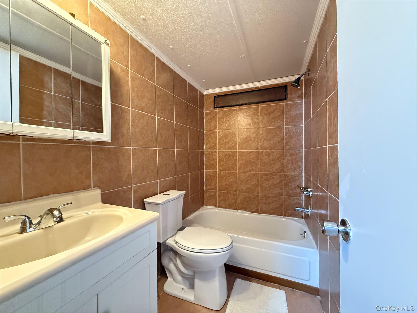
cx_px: 208
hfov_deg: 102.1
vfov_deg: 85.7
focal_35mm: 14
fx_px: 169
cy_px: 156
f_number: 2.2
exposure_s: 1/40
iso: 1250
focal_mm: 2.22
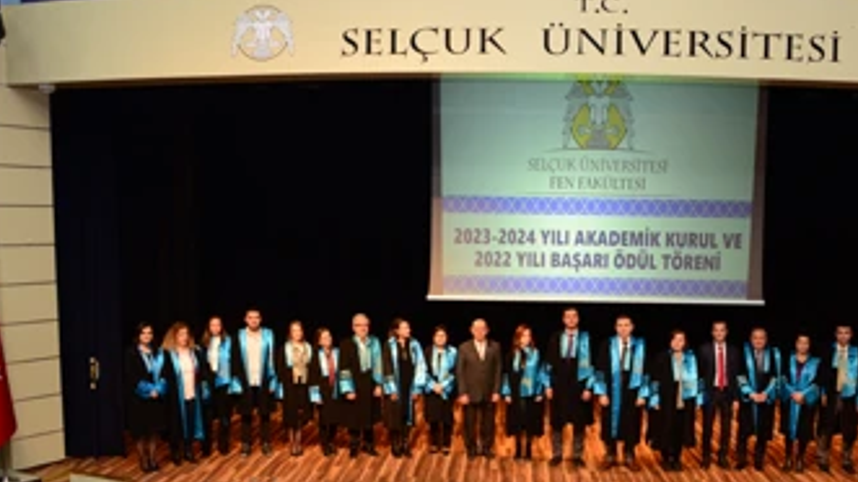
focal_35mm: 39
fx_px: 887
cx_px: 516
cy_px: 328
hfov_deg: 51.3
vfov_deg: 30.2
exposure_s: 1/200
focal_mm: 28
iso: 1600
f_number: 3.5
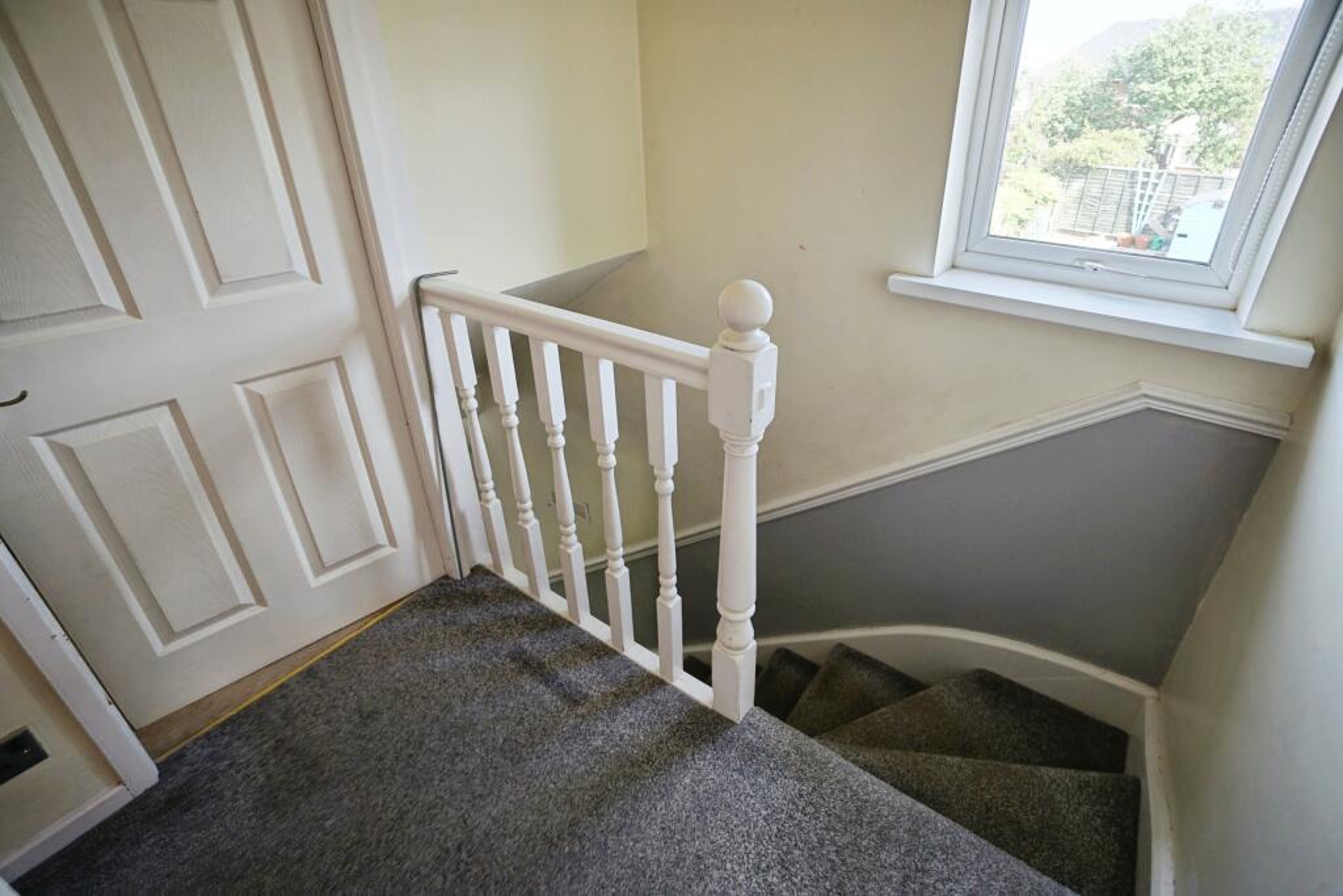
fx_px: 560
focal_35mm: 15
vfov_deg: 77.3
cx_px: 672
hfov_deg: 100.4
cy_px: 448
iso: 200
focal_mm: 10
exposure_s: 1/60
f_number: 4
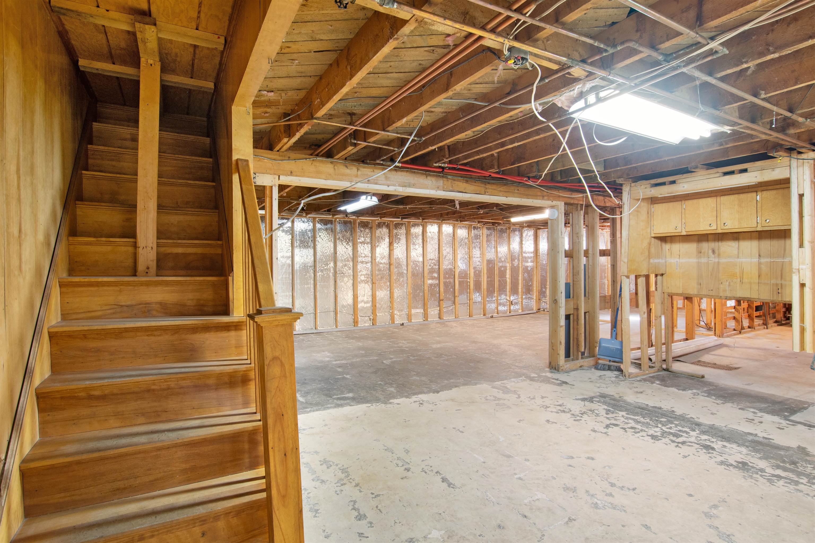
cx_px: 408
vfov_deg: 67.3
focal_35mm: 18
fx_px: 407
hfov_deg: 90.0
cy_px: 272
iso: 64
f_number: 8
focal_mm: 12
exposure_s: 1.6
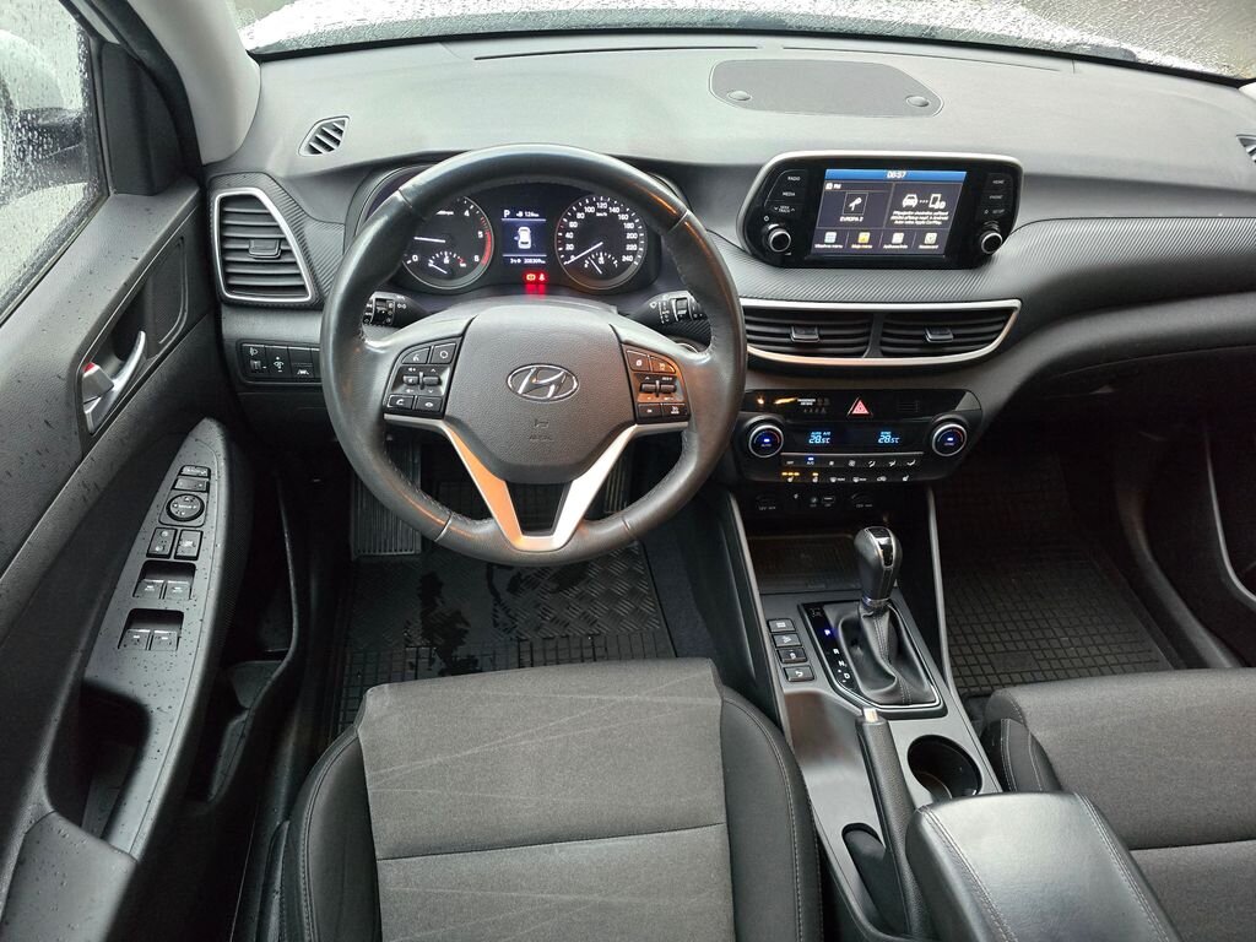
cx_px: 628
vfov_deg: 58.9
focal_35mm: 23
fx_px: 835
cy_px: 471
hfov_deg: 73.9
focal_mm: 6.3
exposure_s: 1/100
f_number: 1.7
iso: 2000
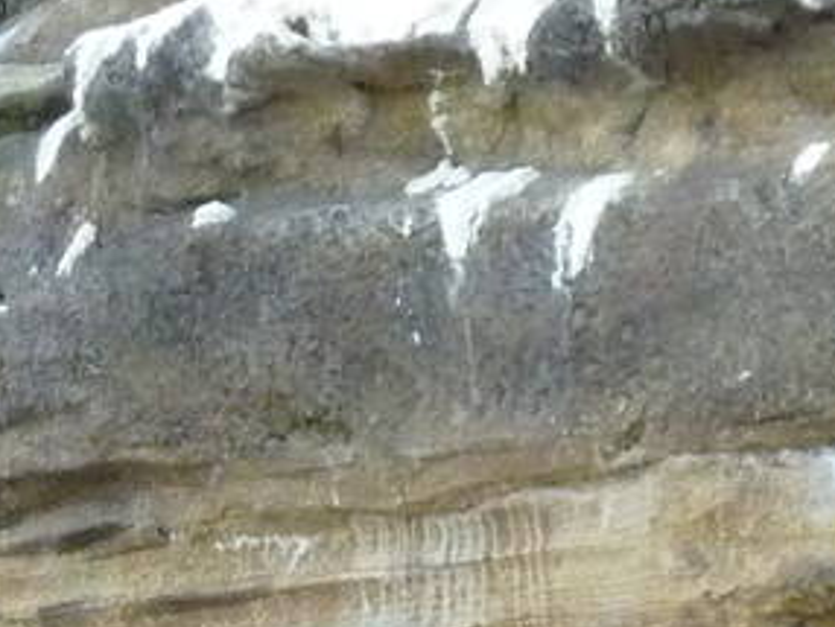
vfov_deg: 2.4
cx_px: -55
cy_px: 1344
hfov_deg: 3.2
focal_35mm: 620
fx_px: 14968
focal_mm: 18.2
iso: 400
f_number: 4.4
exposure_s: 1/400
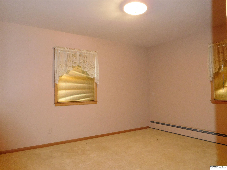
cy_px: 85
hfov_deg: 69.4
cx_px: 114
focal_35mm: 25
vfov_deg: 54.9
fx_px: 164
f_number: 3.4
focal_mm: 4.5
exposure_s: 1/30
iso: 450
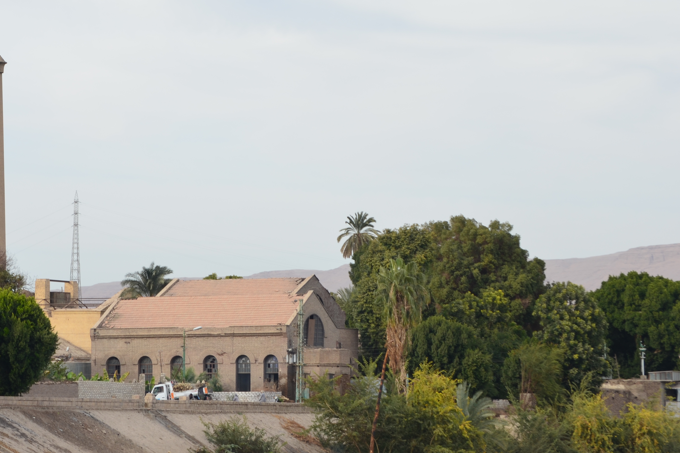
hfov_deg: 10.2
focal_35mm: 202
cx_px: 223
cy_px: 256
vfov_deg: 6.8
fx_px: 3815
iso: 180
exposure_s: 1/125
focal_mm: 100
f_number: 11
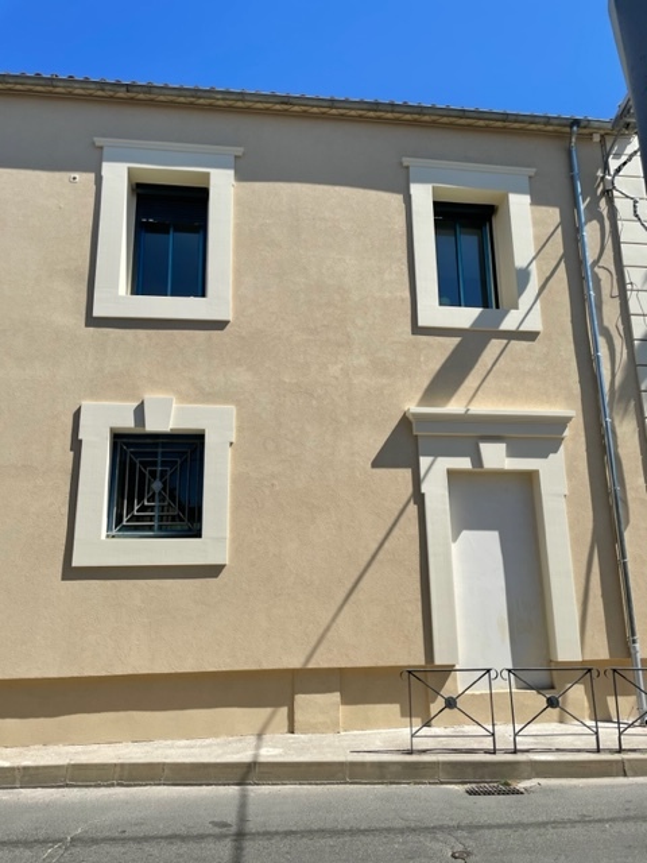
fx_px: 648
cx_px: 324
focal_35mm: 26
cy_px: 432
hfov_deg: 53.1
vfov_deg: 67.3
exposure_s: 1/3861
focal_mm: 4.2
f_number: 1.6
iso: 32
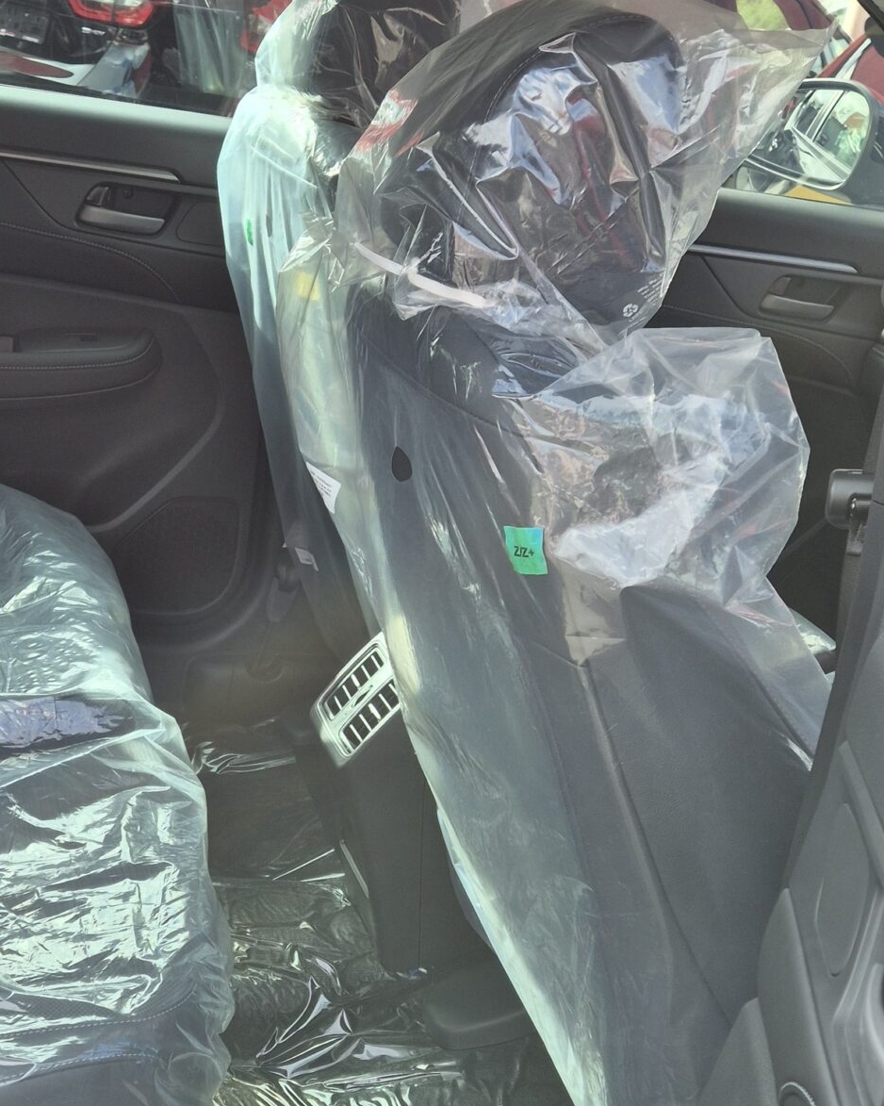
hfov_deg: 29.9
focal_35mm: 49
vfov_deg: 37.4
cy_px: 778
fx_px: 1603
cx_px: 137
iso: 25
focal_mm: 5.4
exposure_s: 1/298
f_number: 1.8
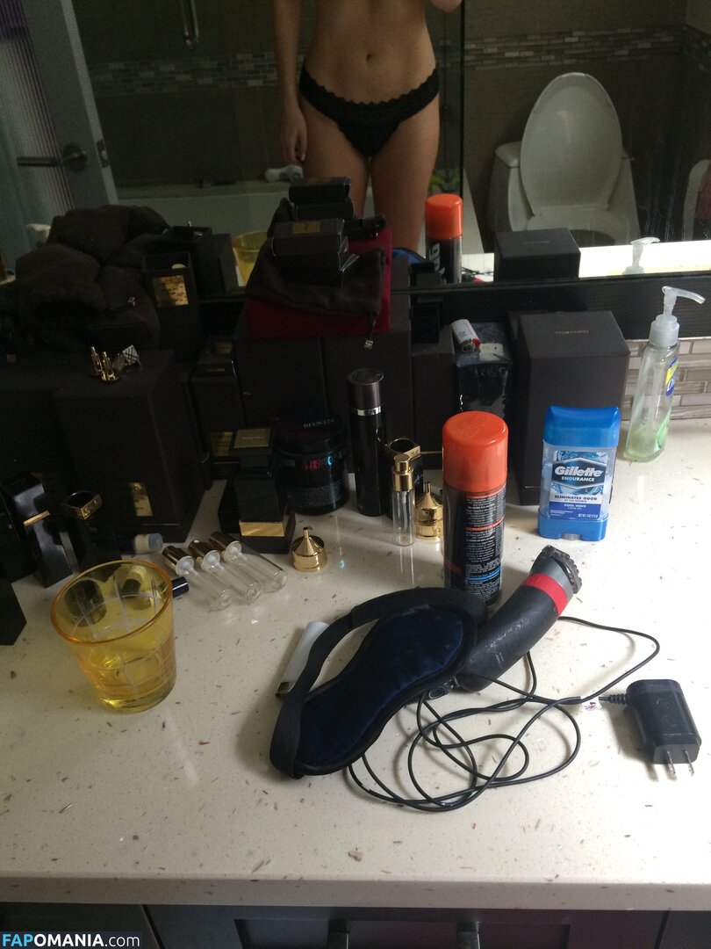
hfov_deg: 48.2
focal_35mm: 29
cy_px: 474
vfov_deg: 61.7
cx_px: 356
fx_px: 794
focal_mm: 4.15
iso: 64
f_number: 2.2
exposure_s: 1/30
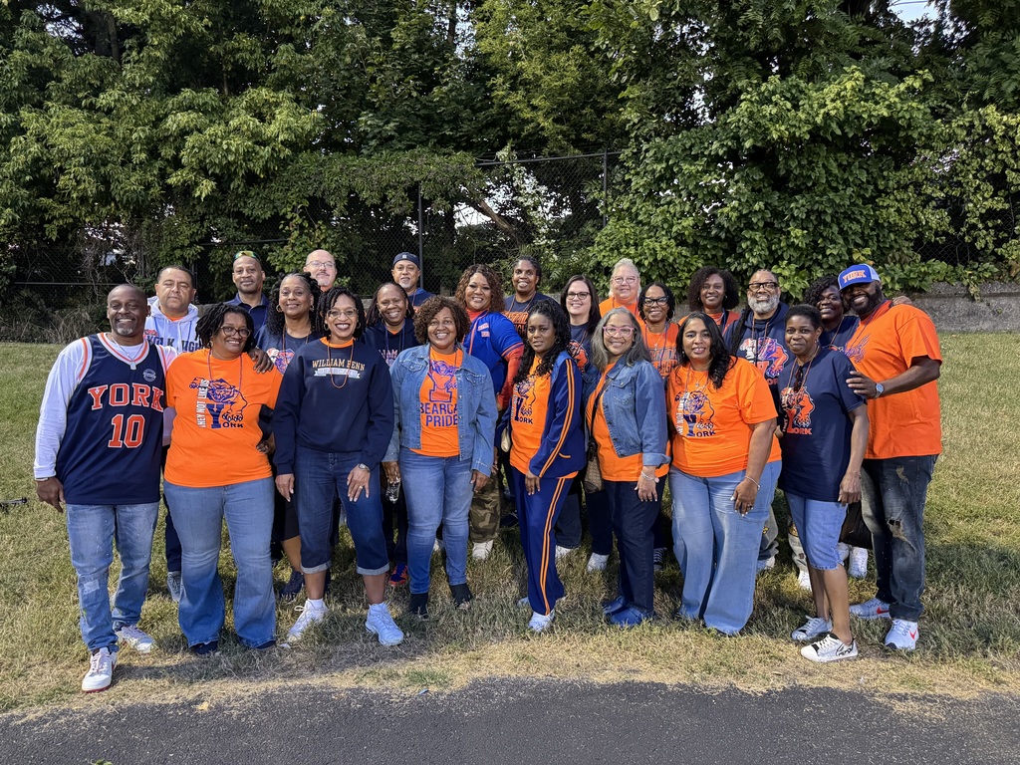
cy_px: 382
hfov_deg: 71.6
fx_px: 707
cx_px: 510
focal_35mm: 24
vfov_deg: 56.8
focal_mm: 6.76
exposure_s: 1/60
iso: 640
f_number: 1.78
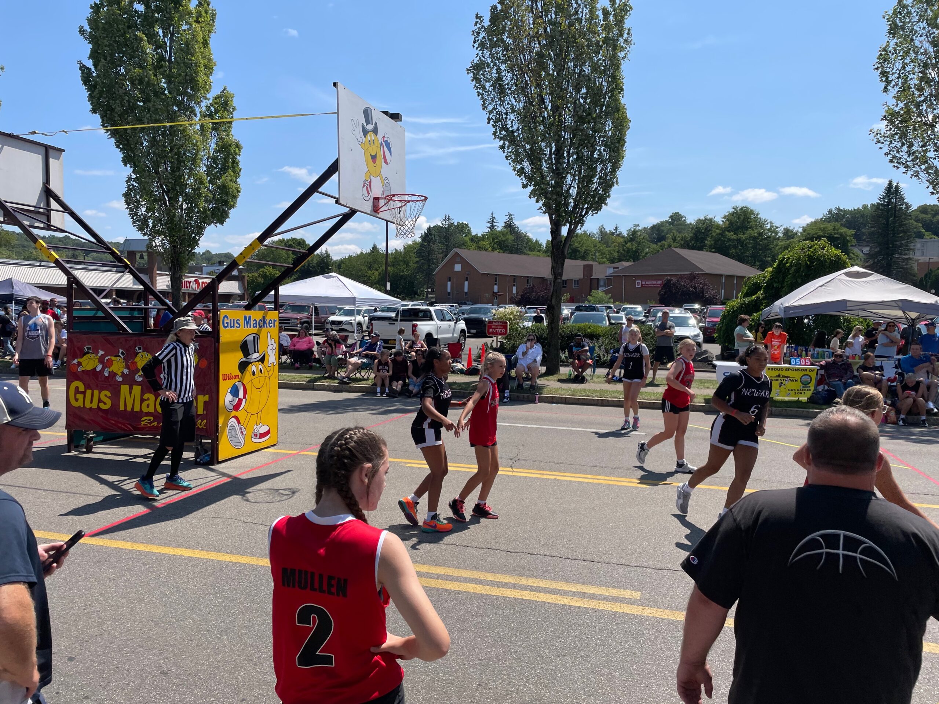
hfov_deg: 67.3
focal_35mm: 26
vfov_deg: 53.1
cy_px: 352
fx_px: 705
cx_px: 470
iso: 32
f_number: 1.6
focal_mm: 4.2
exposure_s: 1/4000
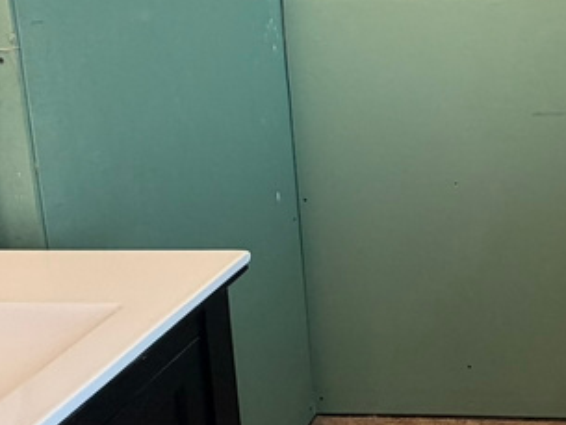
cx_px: 638
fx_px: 769
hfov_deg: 34.3
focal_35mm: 47
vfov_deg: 29.0
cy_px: 2
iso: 200
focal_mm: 2.22
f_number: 2.2
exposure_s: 1/60
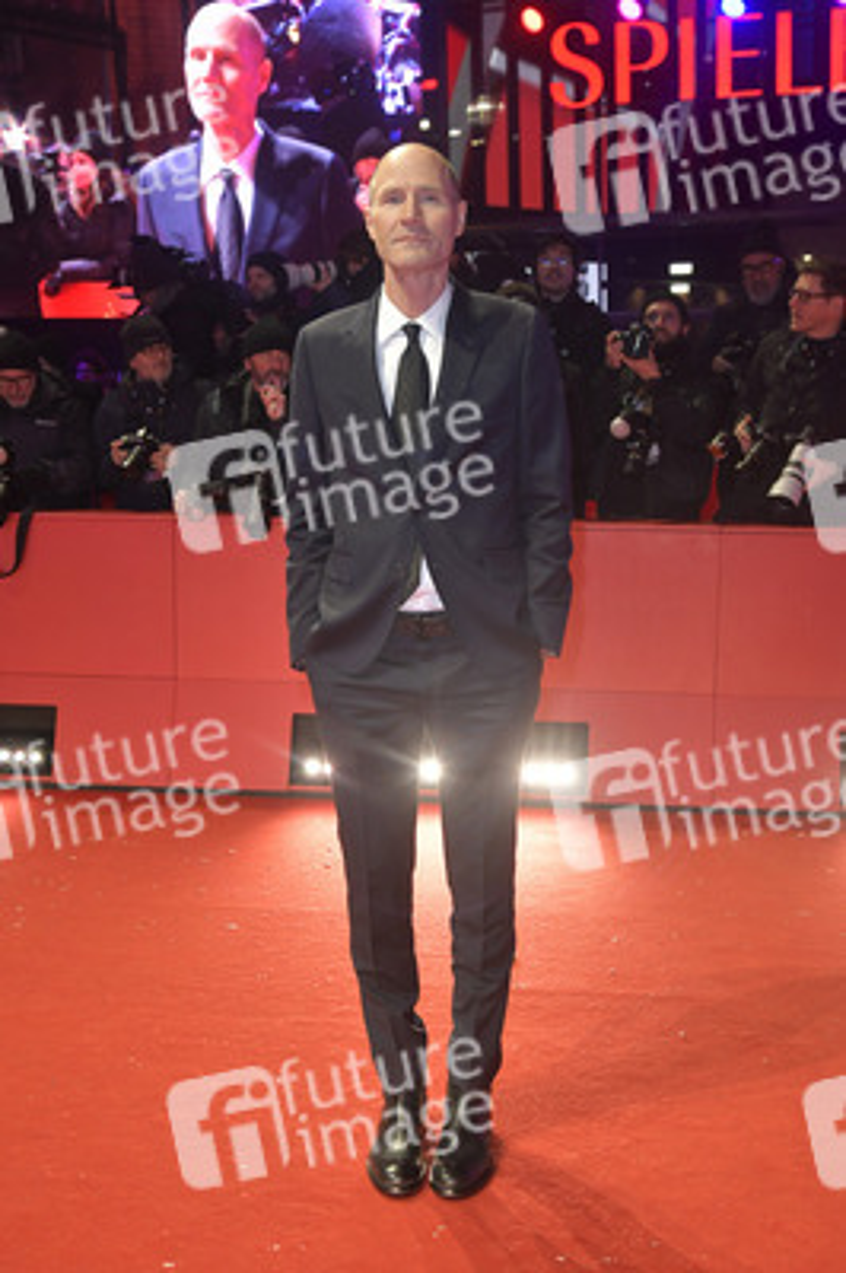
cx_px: 423
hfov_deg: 33.3
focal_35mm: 40
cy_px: 636
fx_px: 1412
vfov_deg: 48.5
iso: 2000
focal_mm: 40
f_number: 5.6
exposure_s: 1/200
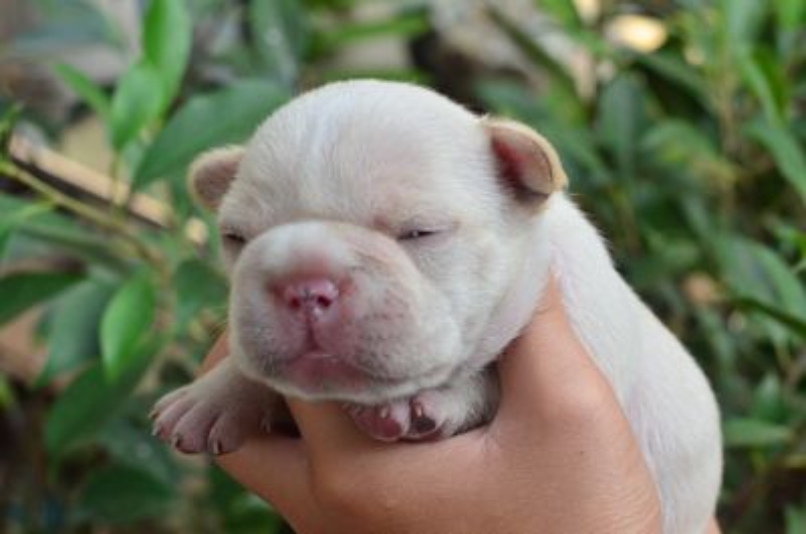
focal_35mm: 75
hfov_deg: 27.0
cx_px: 403
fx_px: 1676
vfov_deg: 18.1
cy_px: 267
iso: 1000
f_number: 9
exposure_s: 1/320
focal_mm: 50
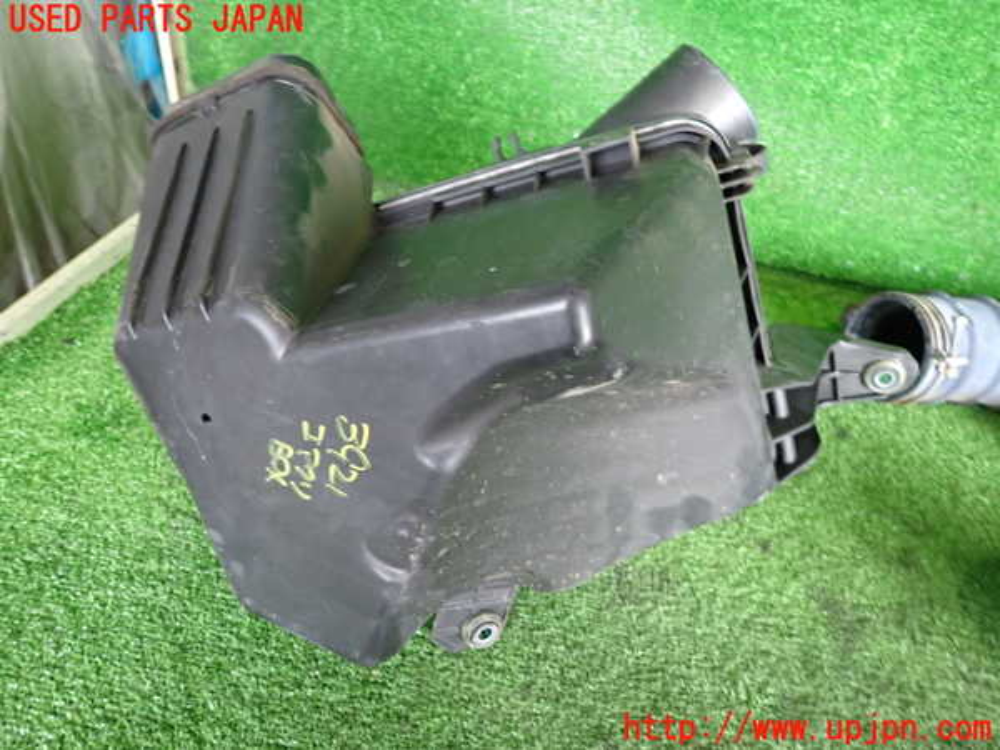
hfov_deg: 69.4
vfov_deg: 54.9
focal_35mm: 25
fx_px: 722
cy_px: 375
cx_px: 500
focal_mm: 4.5
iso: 250
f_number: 2
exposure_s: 1/30
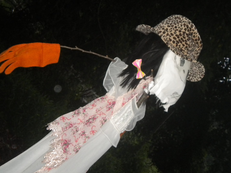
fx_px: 507
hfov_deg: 25.7
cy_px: 80
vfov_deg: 19.4
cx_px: 111
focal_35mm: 76
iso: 400
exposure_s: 1/60
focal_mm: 12.3
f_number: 4.6
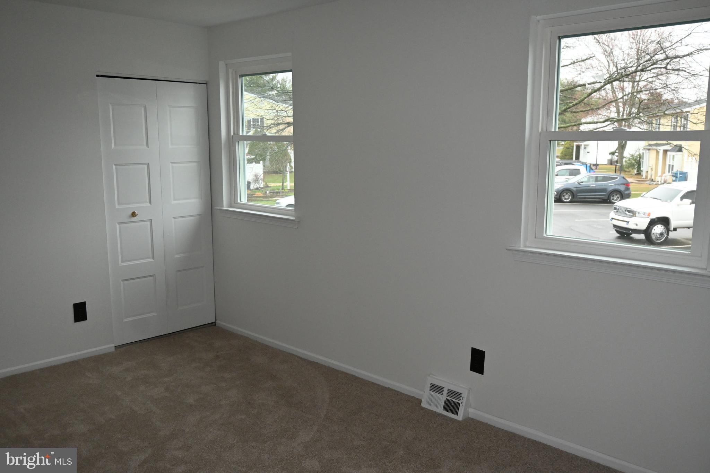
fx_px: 621
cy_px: 236
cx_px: 355
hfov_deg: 59.5
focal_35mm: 32
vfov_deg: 41.7
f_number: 4
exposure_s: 1/60
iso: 1100
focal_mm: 21
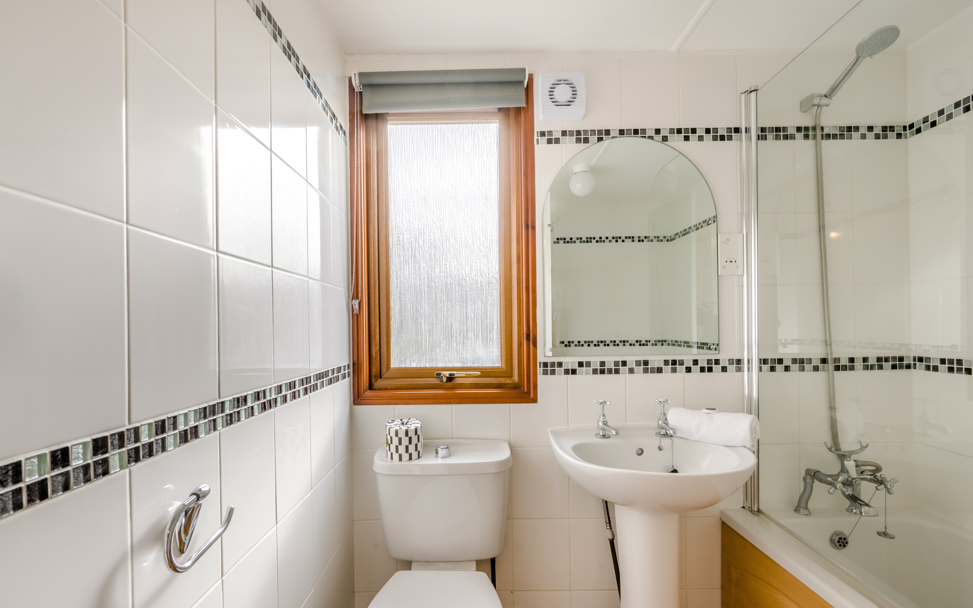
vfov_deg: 67.9
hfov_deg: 94.3
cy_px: 327
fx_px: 451
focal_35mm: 17
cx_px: 466
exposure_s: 1/250
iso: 100
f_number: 11
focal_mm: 16
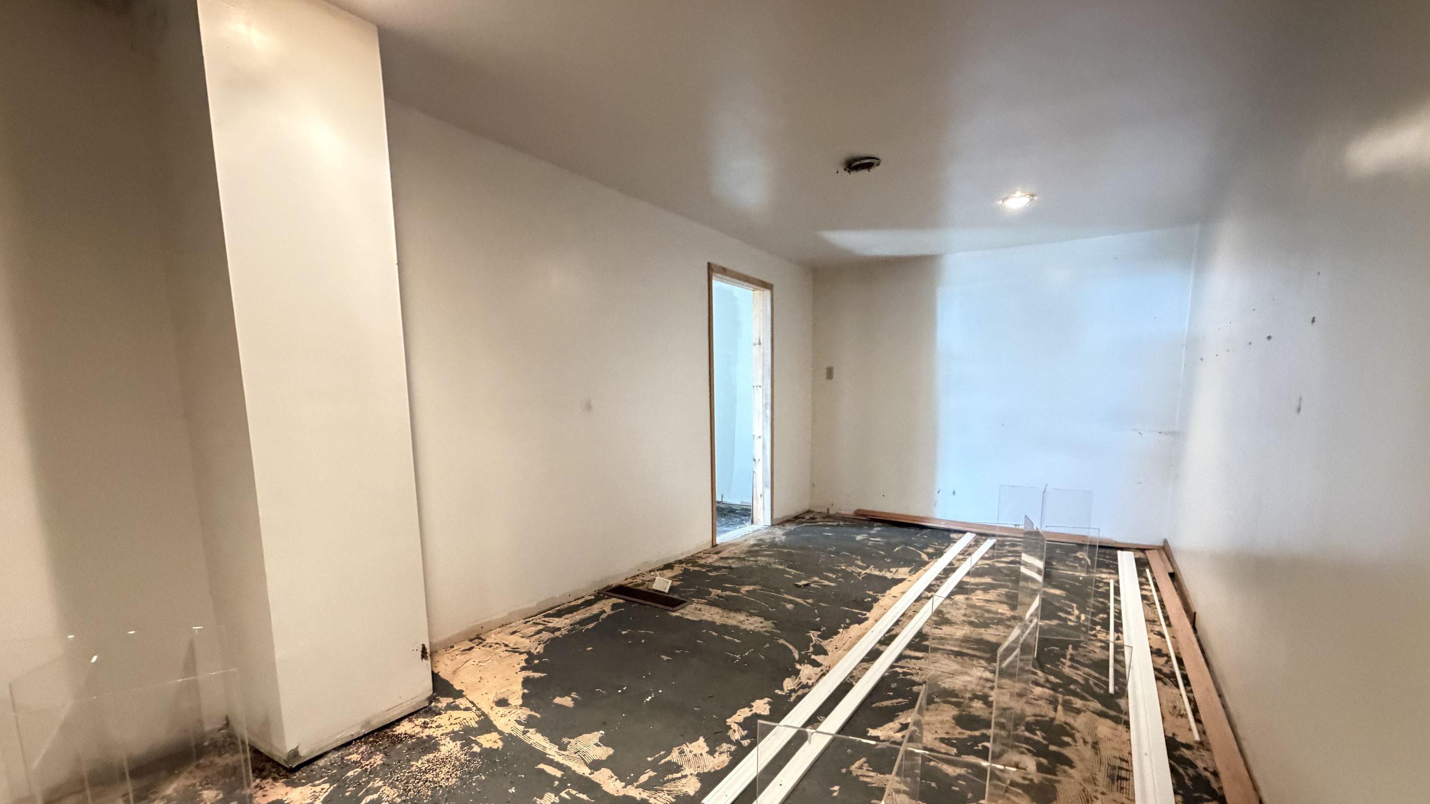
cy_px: 493
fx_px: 645
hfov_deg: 95.9
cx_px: 720
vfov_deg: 63.2
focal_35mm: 17
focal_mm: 2.22
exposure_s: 1/40
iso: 1250
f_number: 2.2
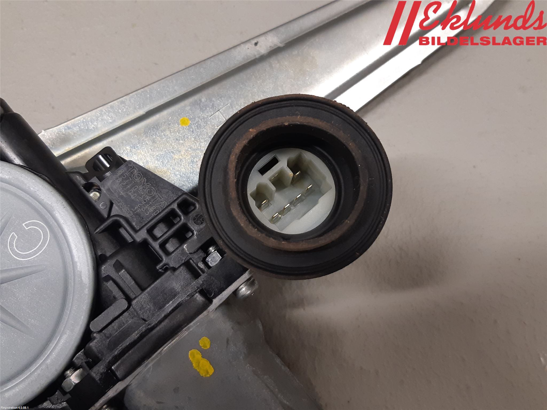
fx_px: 411
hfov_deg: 67.3
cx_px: 274
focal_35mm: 26
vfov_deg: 53.1
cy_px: 205
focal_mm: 3.93
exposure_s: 1/50
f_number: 1.7
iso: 100
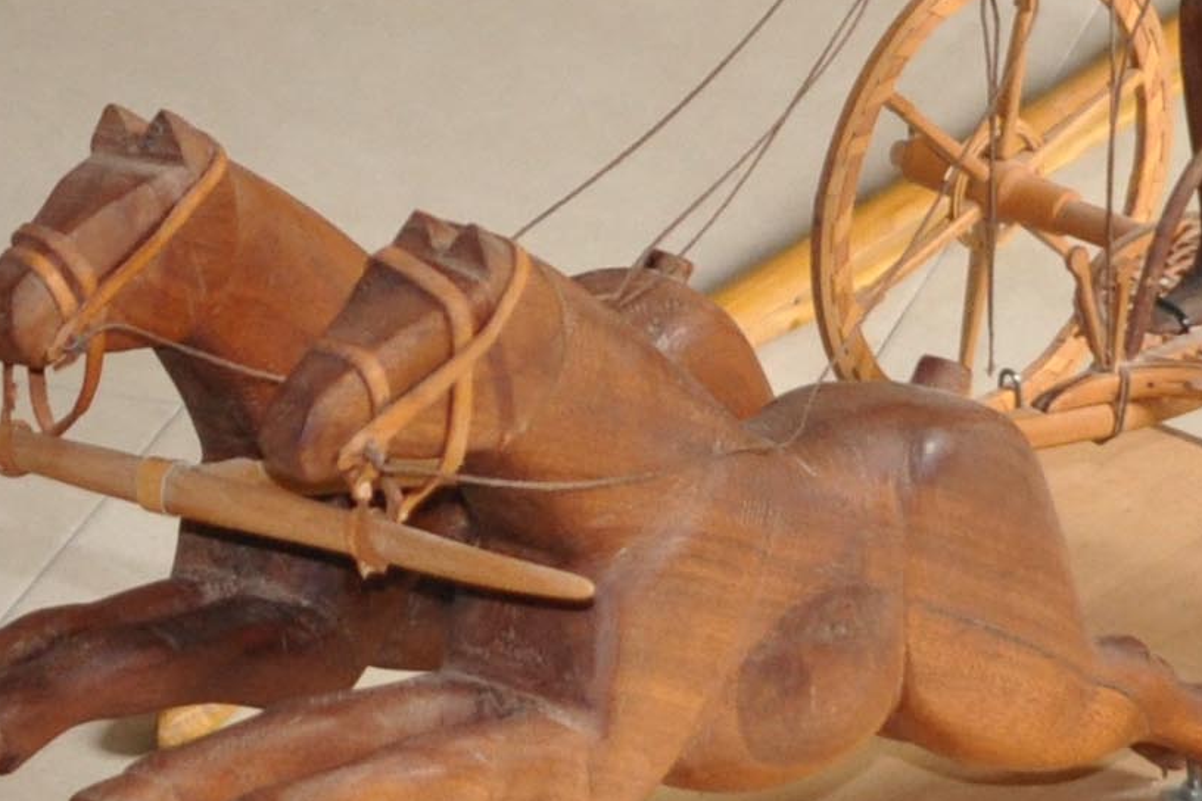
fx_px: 6310
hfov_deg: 10.9
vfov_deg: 7.1
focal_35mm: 189
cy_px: -512
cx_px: 879
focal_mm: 24
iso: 800
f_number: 2.8
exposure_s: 1/60
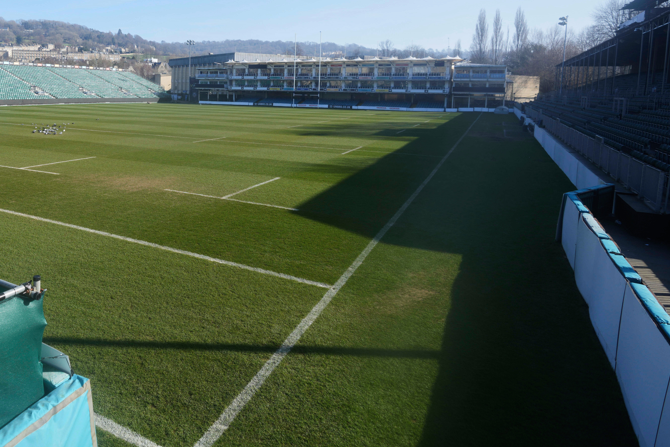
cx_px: 179
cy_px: 132
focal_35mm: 26
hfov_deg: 65.7
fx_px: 484
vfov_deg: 48.3
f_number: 3.2
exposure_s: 1/1000
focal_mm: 16
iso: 100
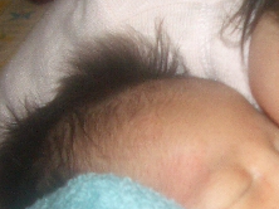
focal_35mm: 101
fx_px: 813
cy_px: 155
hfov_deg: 18.1
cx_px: 369
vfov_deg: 14.6
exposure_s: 1/60
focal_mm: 5.8
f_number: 2.6
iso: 100
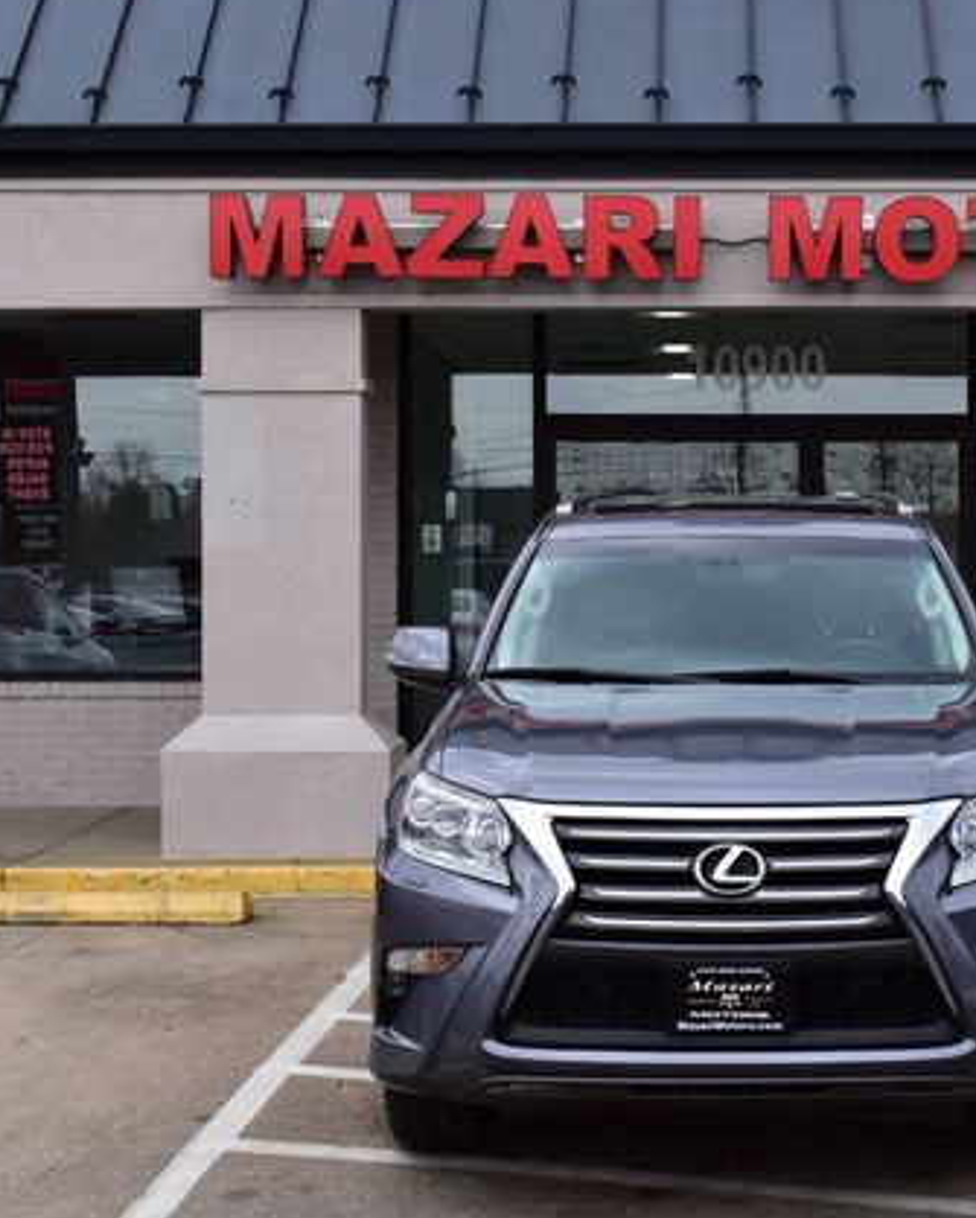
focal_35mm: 67
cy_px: 603
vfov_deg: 28.4
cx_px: 766
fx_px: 2406
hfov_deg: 22.6
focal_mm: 31
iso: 400
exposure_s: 1/320
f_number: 10
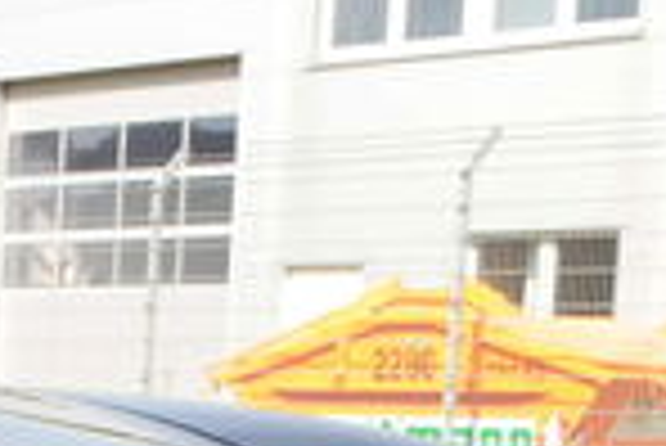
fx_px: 2870
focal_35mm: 155
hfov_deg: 12.0
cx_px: -608
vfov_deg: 8.4
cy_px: 942
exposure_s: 1/80
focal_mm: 20
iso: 200
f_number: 10
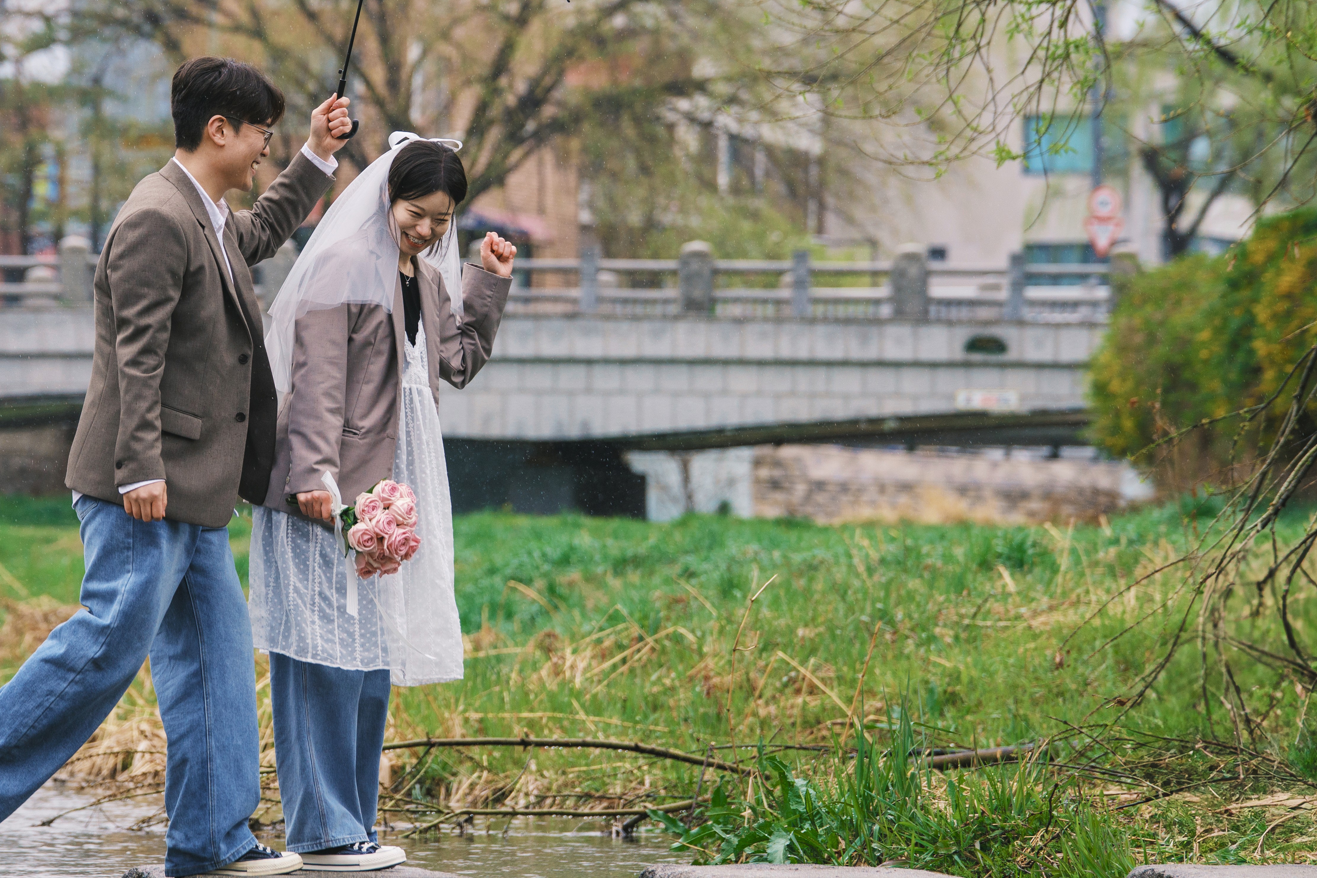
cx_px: 388
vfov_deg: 6.9
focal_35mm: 199
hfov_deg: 10.3
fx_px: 7280
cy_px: 241
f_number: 3.5
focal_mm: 113
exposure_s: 1/1250
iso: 250
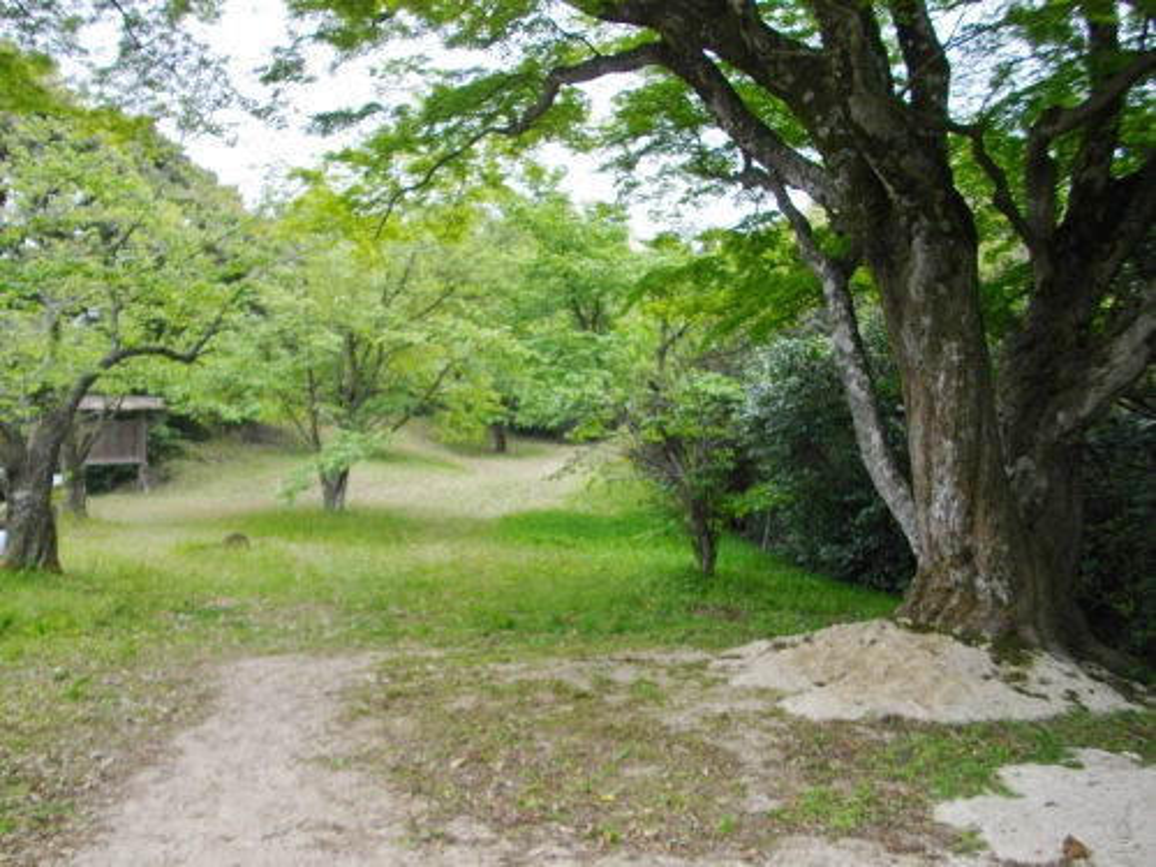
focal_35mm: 32
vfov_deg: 44.2
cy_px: 434
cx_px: 578
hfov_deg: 56.8
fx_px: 1069
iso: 100
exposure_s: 1/320
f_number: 2.9
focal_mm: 5.7
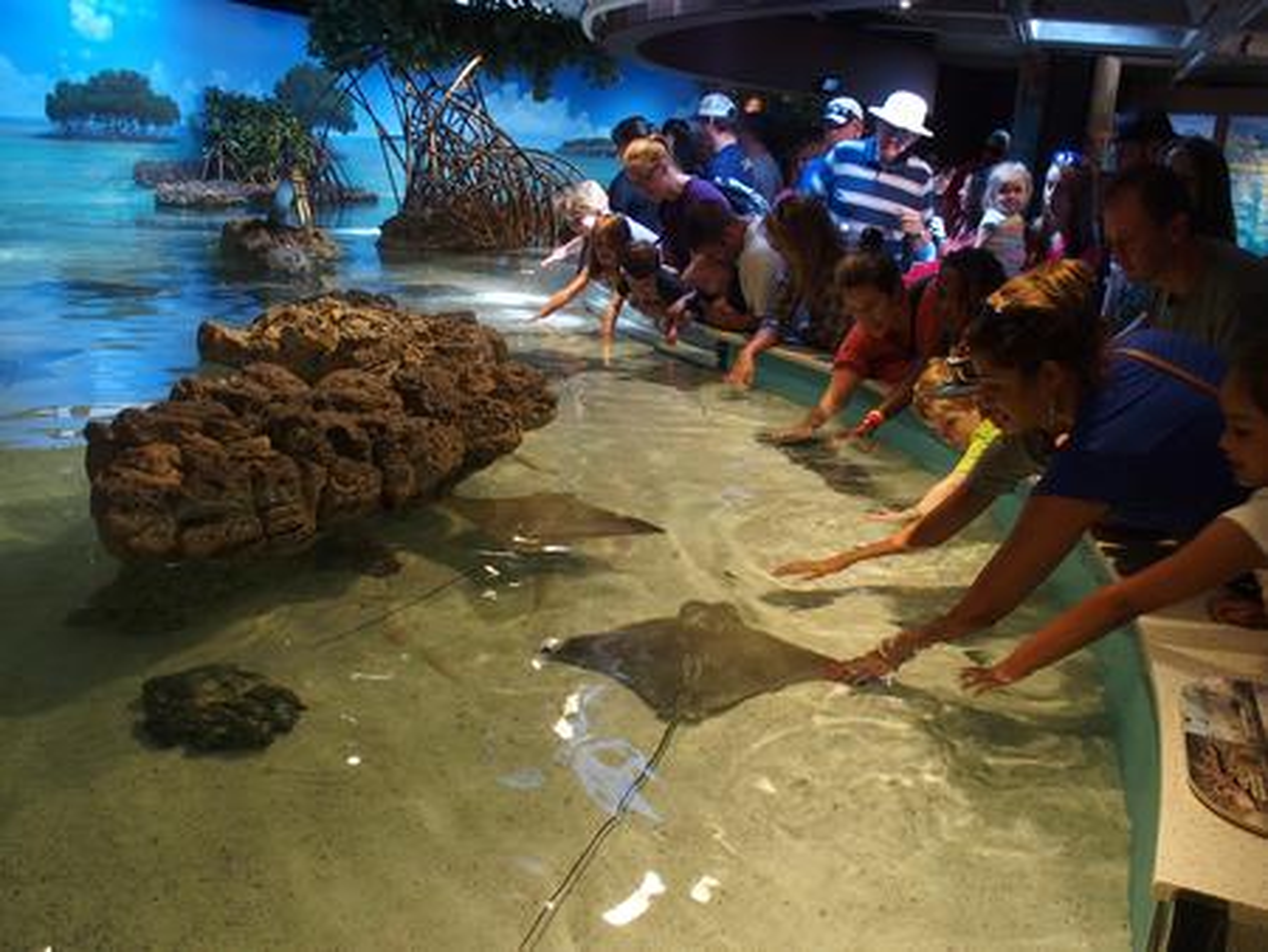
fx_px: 1026
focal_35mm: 28
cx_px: 634
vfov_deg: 49.8
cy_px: 476
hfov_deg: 63.4
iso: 200
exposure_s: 1/40
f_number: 2.8
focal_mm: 6
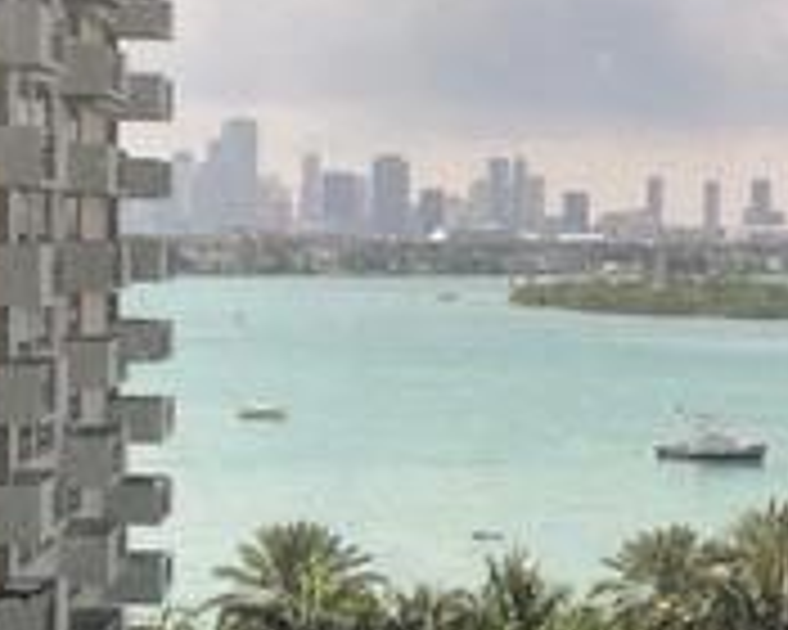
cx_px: 653
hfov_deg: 19.0
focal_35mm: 100
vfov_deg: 15.3
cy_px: 450
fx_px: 2332
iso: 40
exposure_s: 1/1056
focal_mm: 4
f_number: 1.8
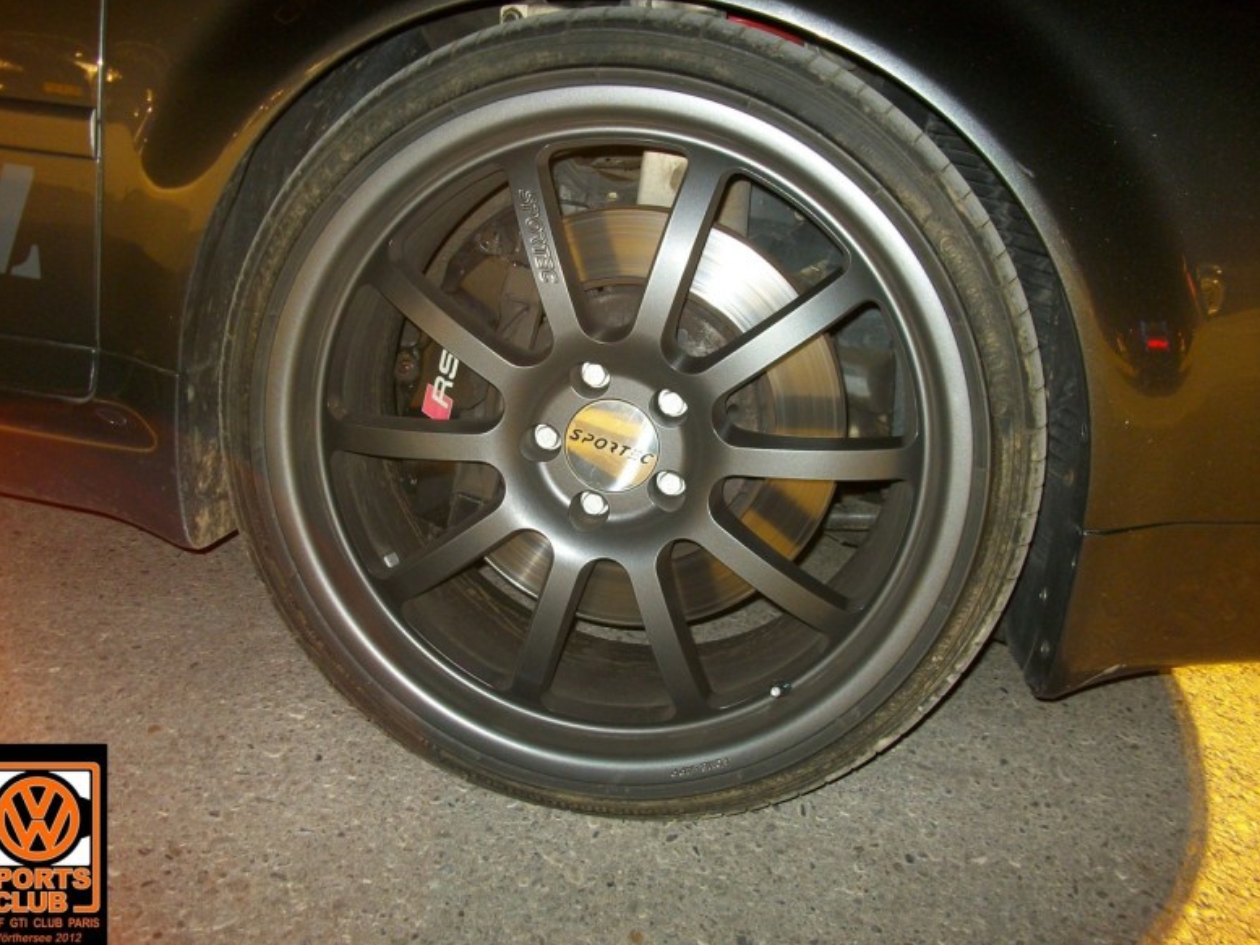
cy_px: 465
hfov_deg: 52.6
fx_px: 1274
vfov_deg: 40.7
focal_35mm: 35
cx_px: 616
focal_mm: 5.7
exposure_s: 2
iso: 141
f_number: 2.9
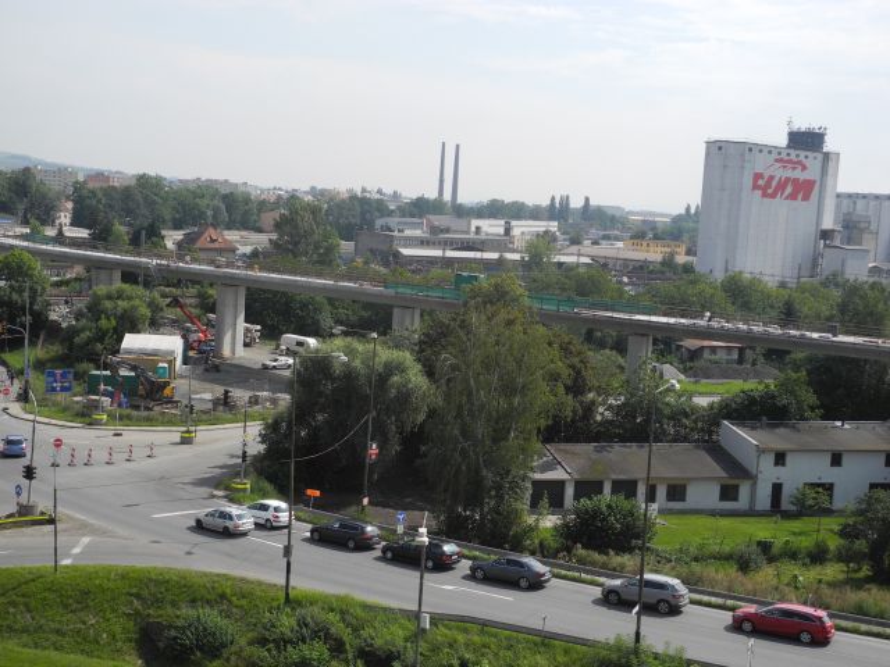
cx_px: 445
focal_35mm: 50
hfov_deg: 38.2
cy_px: 334
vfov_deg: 29.1
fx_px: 1286
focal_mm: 10.7
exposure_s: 1/990
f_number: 4
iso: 100
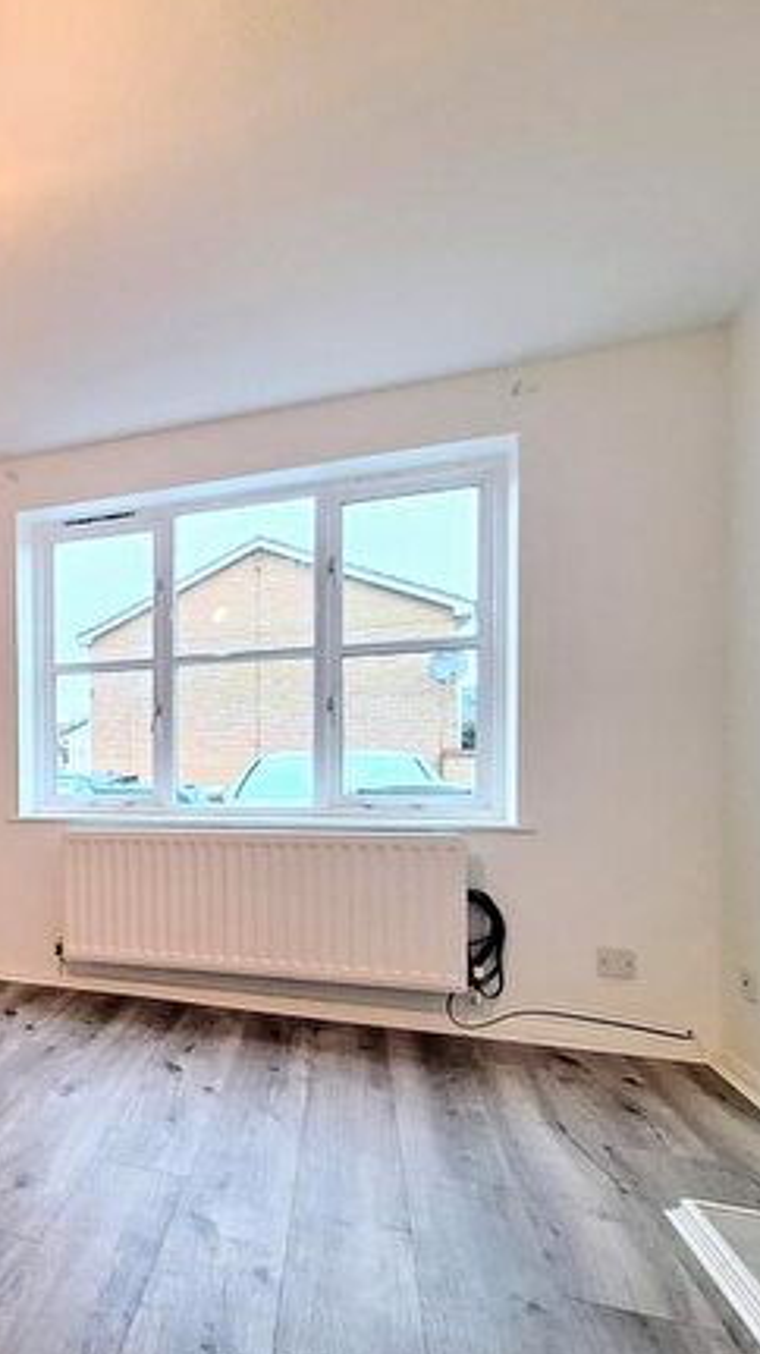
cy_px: 790
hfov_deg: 37.9
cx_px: -138
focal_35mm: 23
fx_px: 825
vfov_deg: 78.1
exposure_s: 1/25
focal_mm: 1.74
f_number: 2.2
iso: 160
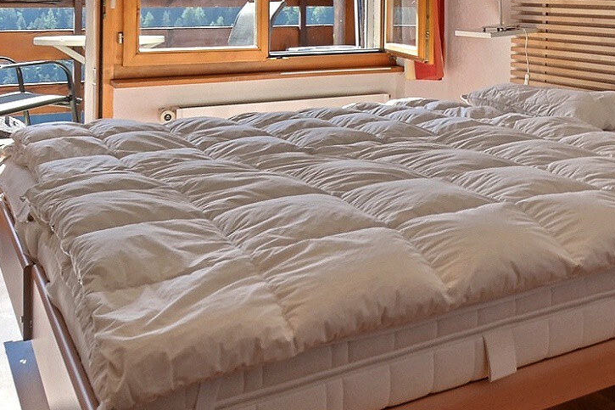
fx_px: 832
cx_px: 550
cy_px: -29
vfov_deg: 25.8
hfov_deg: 37.9
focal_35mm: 49
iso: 400
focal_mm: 11.5
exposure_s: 1/2
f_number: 9
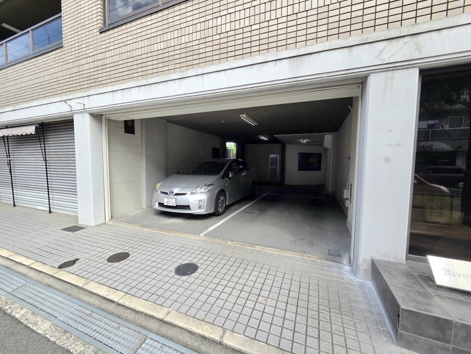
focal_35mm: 13
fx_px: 177
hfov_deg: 106.2
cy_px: 177
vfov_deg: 89.9
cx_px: 236
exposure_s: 1/667
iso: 50
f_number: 2.2
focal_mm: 2.2
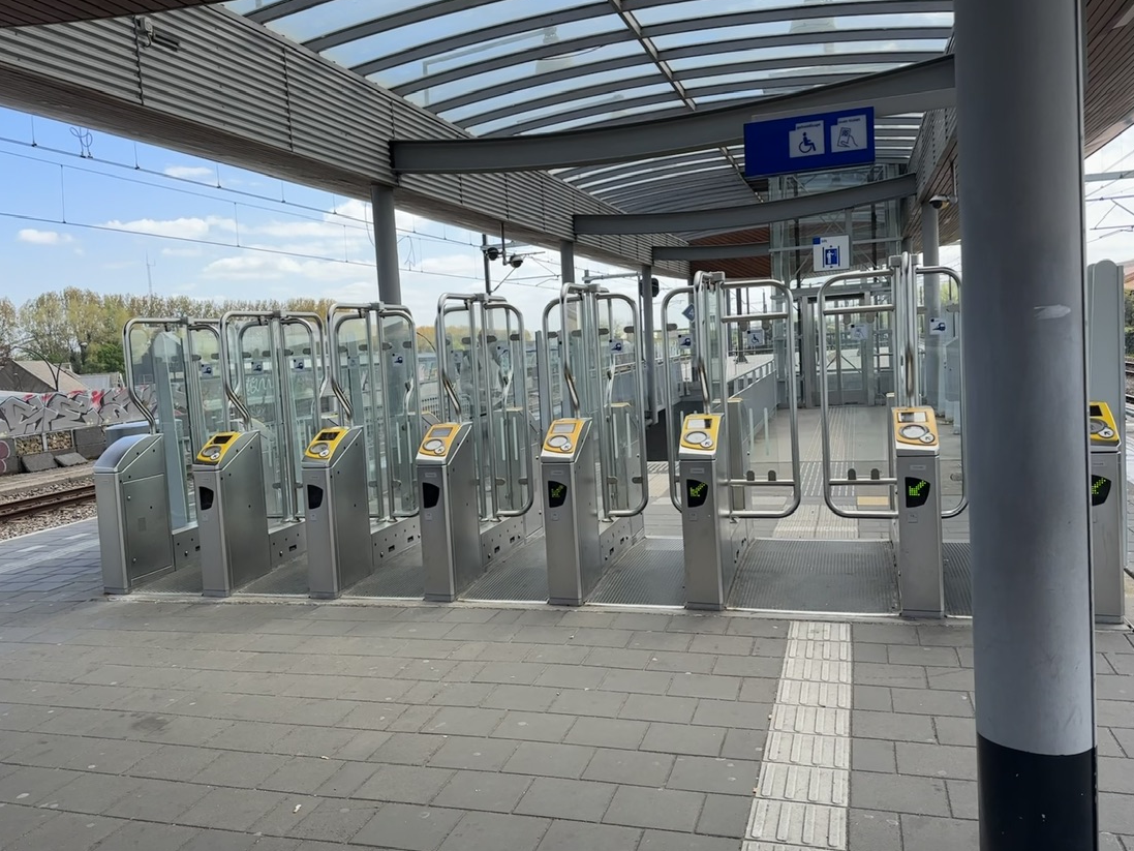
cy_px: 424
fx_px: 917
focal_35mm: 28
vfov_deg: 49.8
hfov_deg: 63.1
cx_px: 479
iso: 80
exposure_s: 1/2299
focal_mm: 6.86
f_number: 1.78
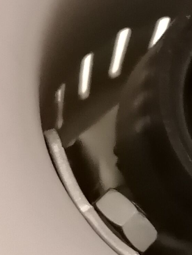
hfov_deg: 9.4
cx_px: 407
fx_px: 1072
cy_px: -60
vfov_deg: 13.2
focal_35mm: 145
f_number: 1.8
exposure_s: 1/16.7
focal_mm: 4.75
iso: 1000
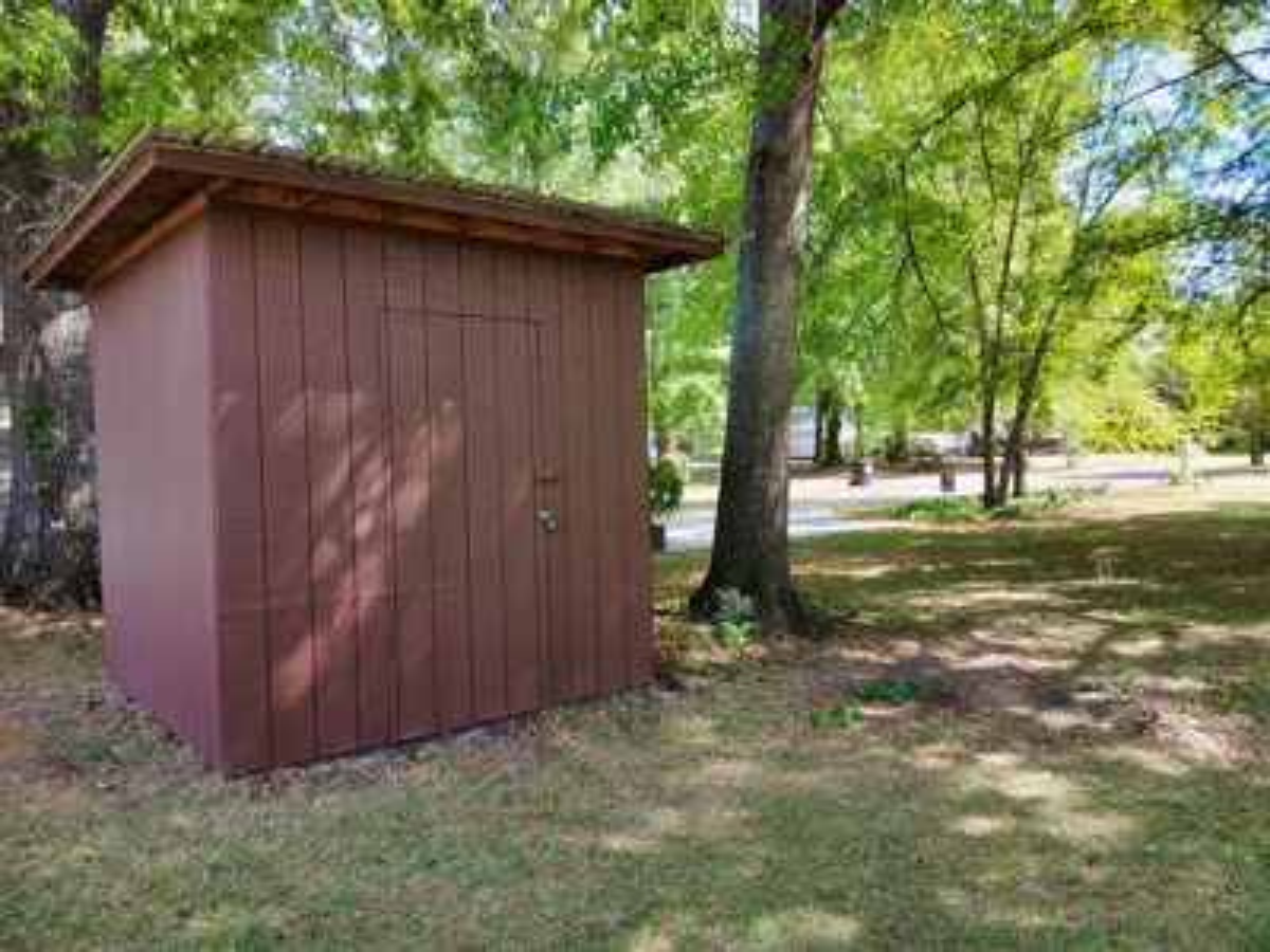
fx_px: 954
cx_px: 635
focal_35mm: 26
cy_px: 476
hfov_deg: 67.3
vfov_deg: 53.1
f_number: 1.8
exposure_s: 1/60
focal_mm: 3.98
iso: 20
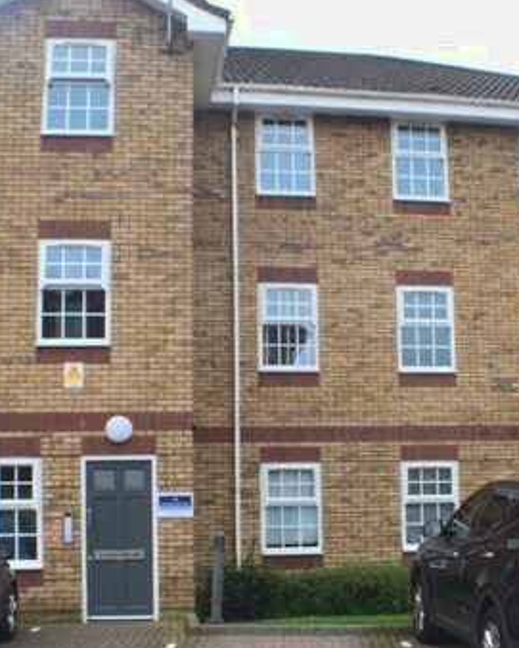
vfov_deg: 28.1
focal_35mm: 67
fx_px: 1284
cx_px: 312
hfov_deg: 22.8
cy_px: 432
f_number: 10
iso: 400
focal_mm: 23
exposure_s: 1/250
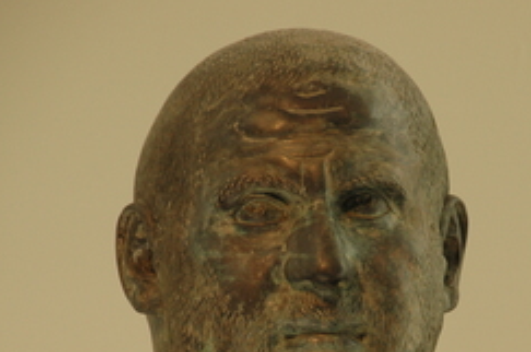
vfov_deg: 2.5
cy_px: 300
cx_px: 369
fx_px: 8008
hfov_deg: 3.8
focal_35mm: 544
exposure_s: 1/200
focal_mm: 200
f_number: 5.6
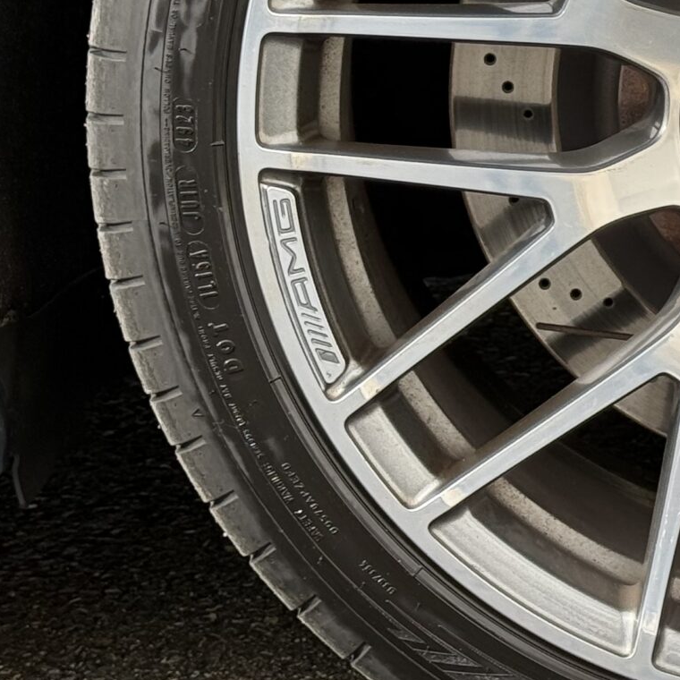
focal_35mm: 143
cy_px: 41
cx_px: 885
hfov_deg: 11.9
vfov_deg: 12.1
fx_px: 3178
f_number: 1.78
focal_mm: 6.76
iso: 80
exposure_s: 1/646
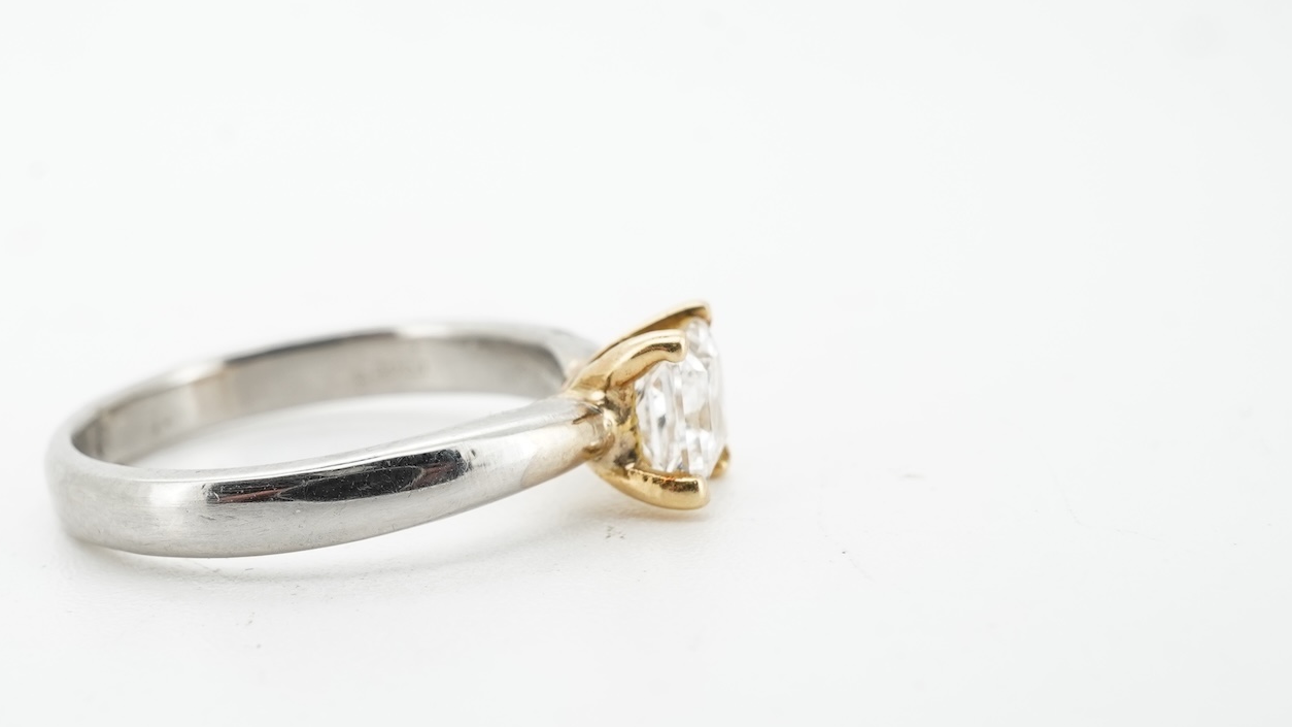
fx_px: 2535
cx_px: 388
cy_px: 410
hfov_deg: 28.3
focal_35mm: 74
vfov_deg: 16.3
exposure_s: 1/100
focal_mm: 30
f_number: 22
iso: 250
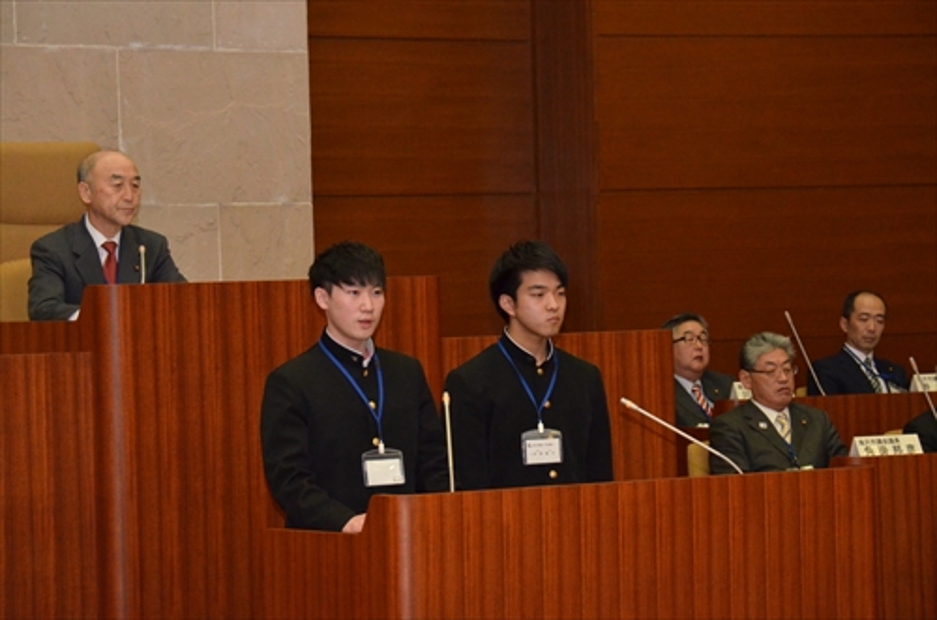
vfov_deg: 9.6
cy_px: 310
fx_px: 3701
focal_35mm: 142
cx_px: 468
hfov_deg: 14.4
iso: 3200
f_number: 5.6
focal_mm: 95
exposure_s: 1/250
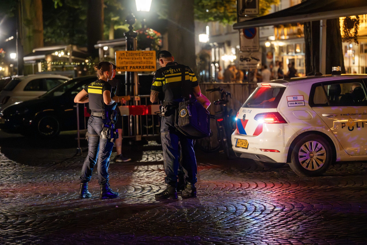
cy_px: 122
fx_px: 1101
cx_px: 184
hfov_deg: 18.9
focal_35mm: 108
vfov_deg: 12.7
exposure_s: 1/80
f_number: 2.8
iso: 12800
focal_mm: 108
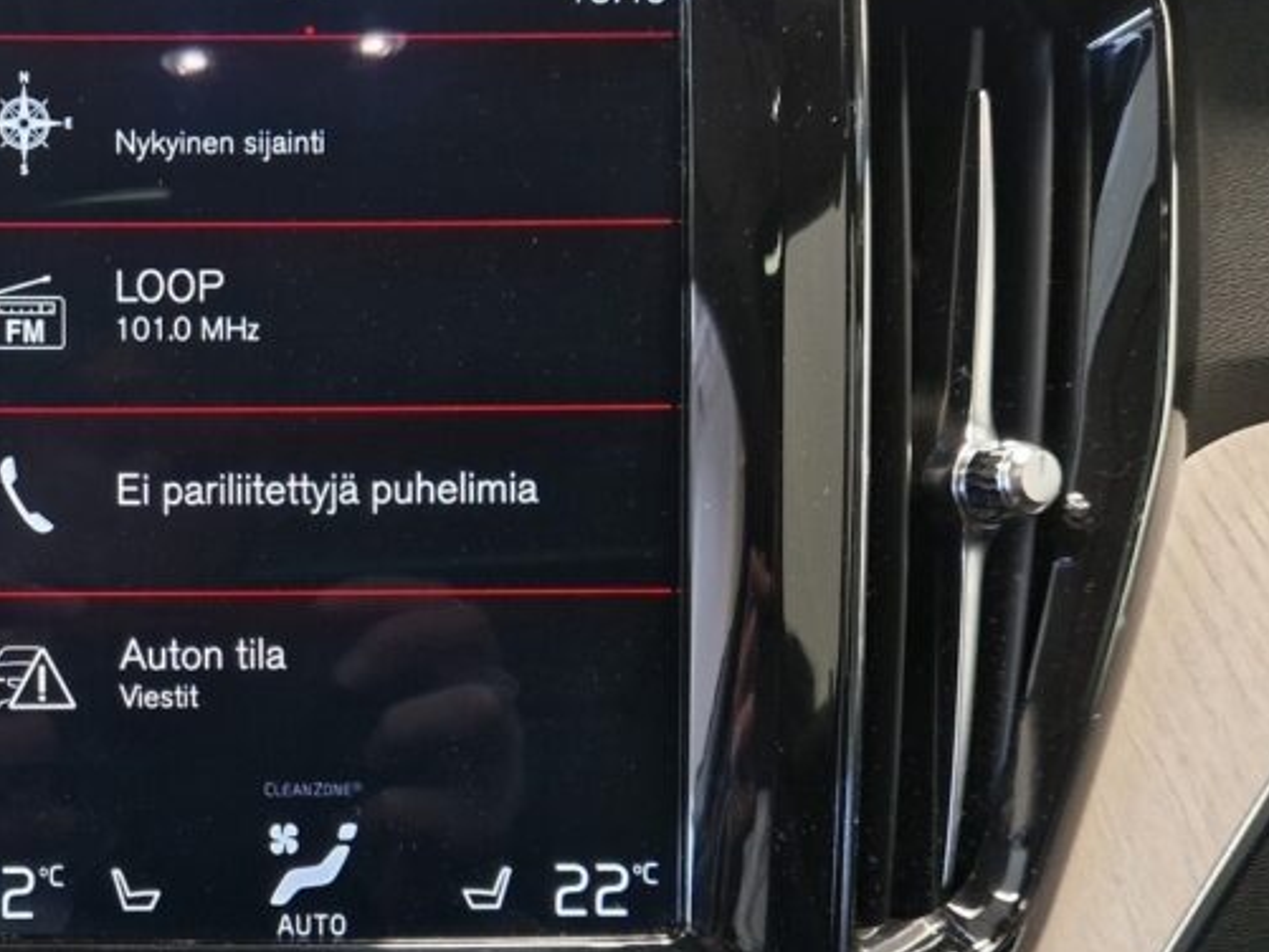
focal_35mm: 47
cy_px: 694
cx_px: 155
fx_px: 1723
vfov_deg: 30.5
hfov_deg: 38.0
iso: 320
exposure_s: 1/43
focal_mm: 5.4
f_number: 1.8
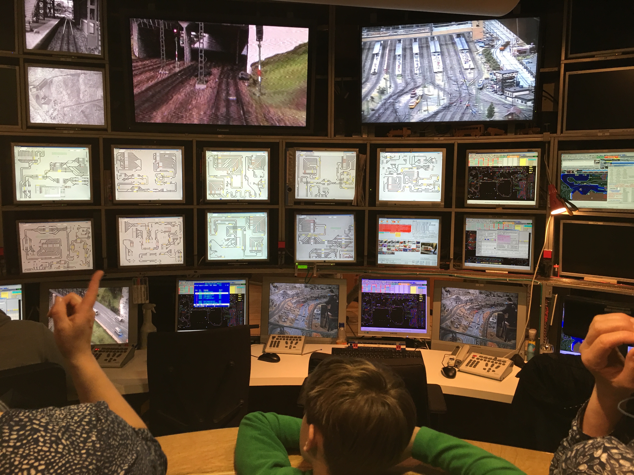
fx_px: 531
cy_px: 238
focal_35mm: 29
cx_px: 317
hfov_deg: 61.7
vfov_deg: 48.2
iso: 40
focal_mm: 4.15
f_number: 2.2
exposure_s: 1/17
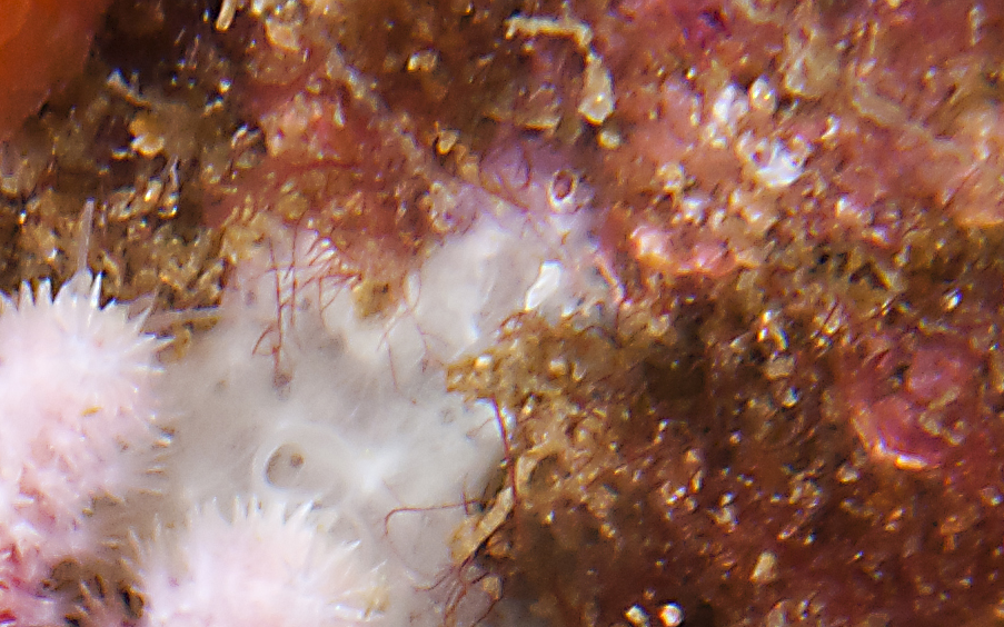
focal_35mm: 435
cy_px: 1312
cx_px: -298
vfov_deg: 3.0
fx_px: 11900
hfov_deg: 4.8
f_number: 32
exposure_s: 1/200
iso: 500
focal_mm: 60
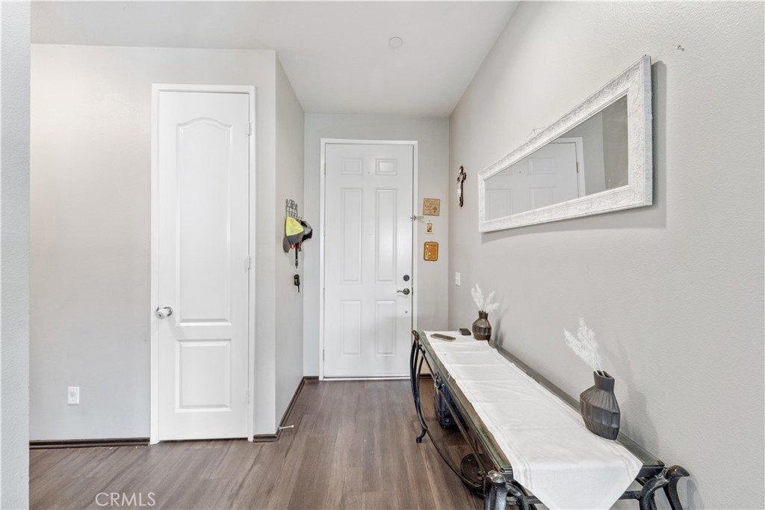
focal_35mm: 14
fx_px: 297
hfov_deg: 104.3
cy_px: 255
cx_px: 382
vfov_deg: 81.2
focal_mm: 14
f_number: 9
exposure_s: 1/6
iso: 320
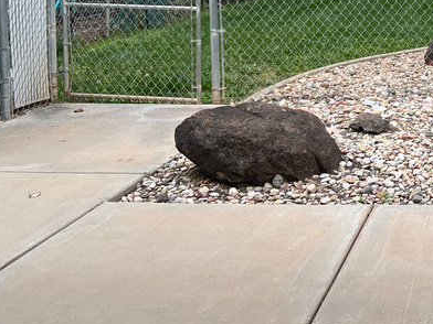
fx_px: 851
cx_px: 483
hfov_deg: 26.2
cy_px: -22
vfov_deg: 20.7
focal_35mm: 68
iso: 50
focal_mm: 5.7
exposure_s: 1/528
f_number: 1.5
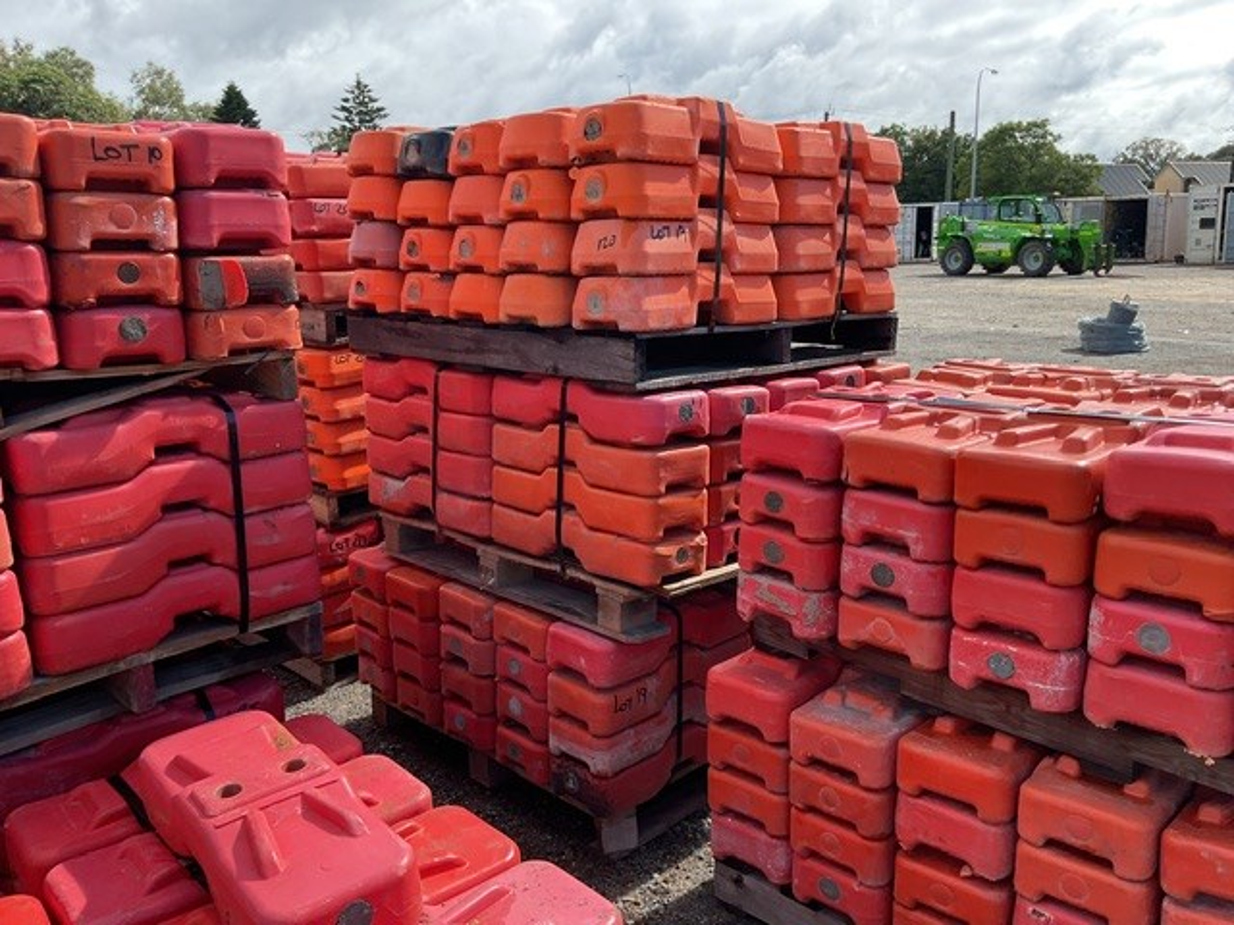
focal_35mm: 29
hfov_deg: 61.7
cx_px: 617
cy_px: 462
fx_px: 1034
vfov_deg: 48.2
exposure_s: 1/545
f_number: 1.8
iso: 16
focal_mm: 3
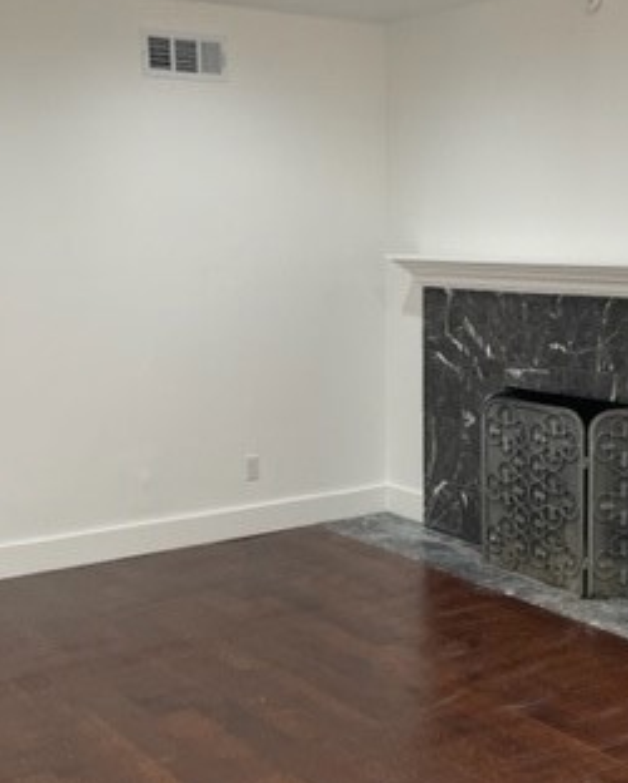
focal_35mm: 52
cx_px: 440
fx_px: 1207
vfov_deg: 35.9
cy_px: 457
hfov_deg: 28.9
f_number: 1.6
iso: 100
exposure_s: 1/121
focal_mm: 4.2
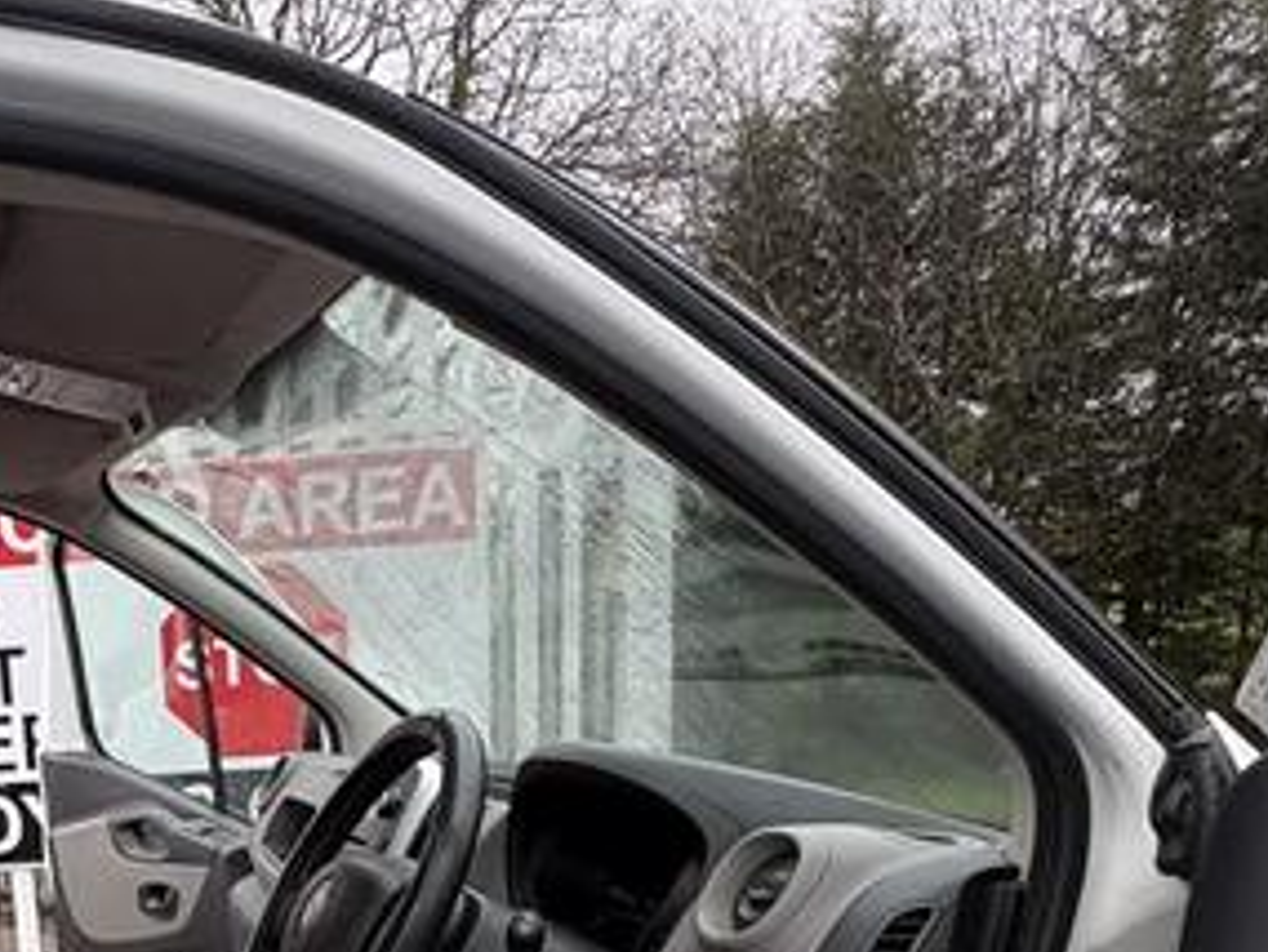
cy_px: 1094
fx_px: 1612
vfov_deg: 29.1
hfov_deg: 40.3
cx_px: 169
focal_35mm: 44
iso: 100
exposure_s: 1/99
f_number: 2.2
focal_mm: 2.22
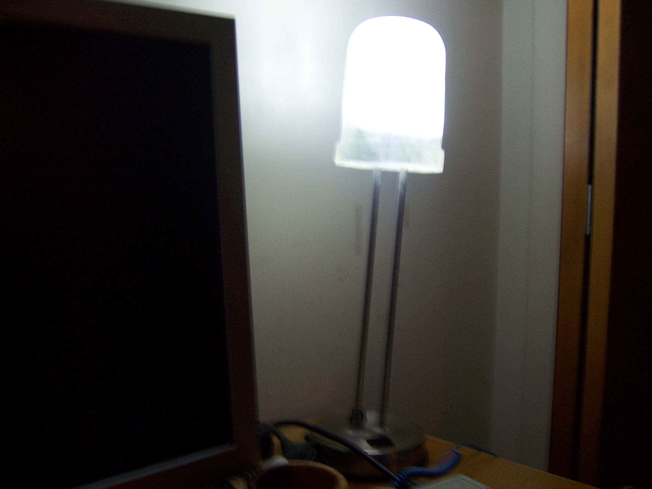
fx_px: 678
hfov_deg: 51.4
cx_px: 326
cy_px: 244
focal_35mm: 36
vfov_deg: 39.7
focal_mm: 6.2
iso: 160
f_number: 2.8
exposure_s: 1/8
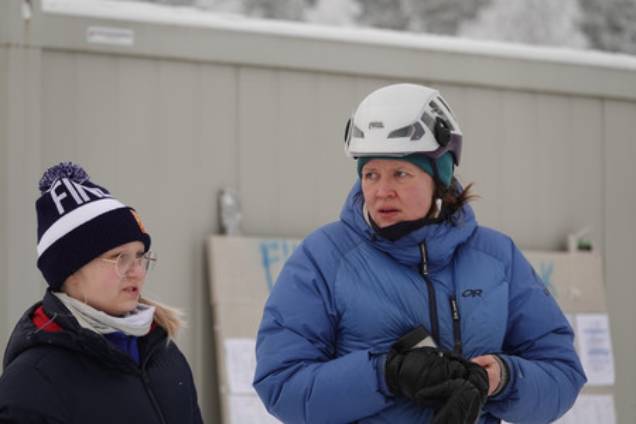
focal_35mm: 310
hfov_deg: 6.6
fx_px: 5476
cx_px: 318
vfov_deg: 4.4
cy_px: 212
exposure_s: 1/250
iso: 100
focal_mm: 113.69
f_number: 4
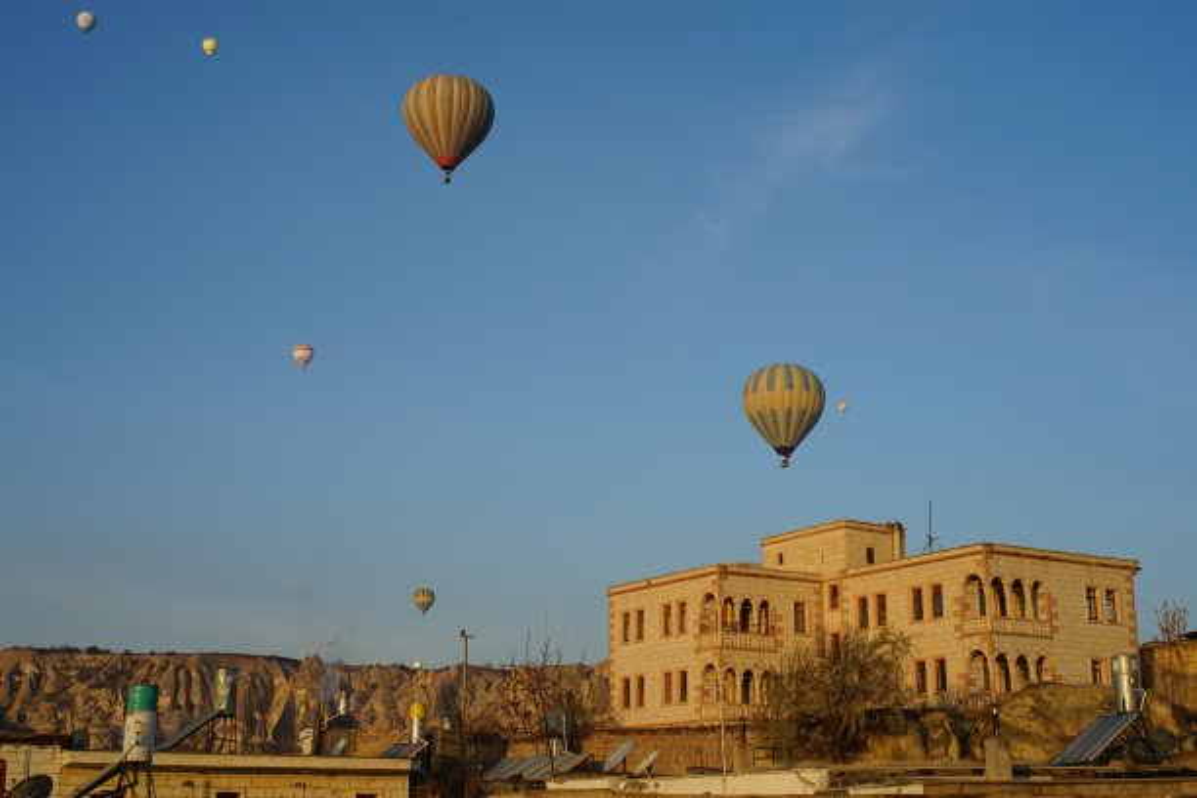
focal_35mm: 50
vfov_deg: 27.0
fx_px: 1662
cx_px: 598
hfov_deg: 39.6
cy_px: 399
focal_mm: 50
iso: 100
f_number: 14
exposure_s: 1/200
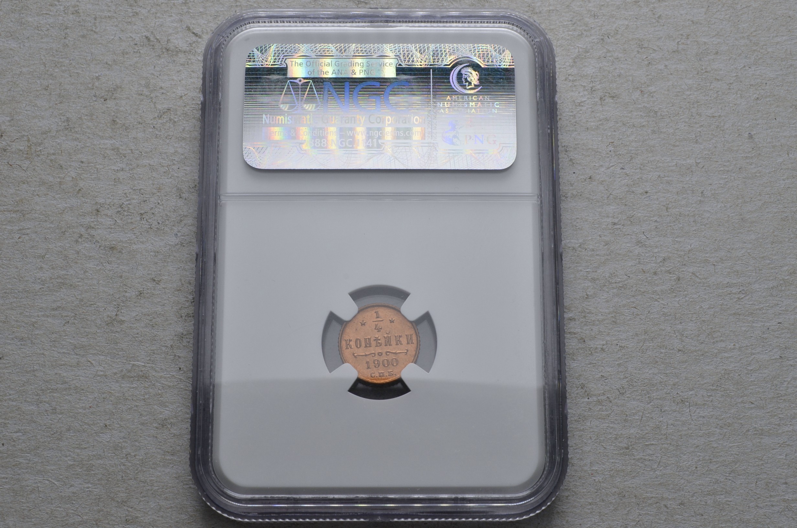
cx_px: 398
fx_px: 1127
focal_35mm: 51
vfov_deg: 26.4
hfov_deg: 39.0
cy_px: 264
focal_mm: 34
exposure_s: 1/200
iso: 400
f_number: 14
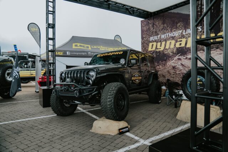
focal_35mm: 24
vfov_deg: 53.2
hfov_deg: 73.7
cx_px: 114
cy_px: 76
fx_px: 152
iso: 400
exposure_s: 1/250
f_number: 2.8
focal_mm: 24
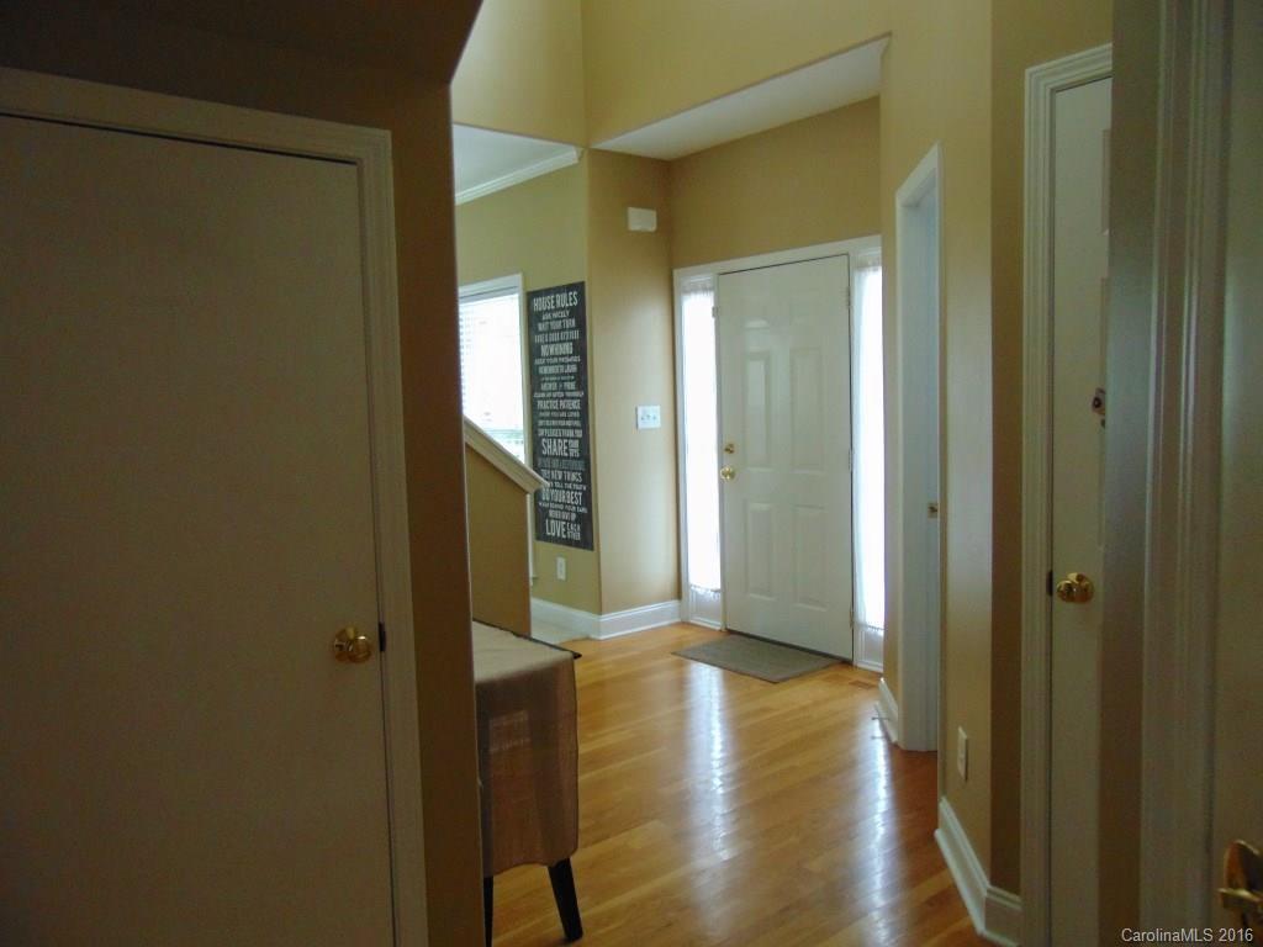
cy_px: 474
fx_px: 912
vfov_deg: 54.9
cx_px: 632
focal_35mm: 25
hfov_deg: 69.4
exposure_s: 1/30
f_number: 3
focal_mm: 4.5
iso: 320
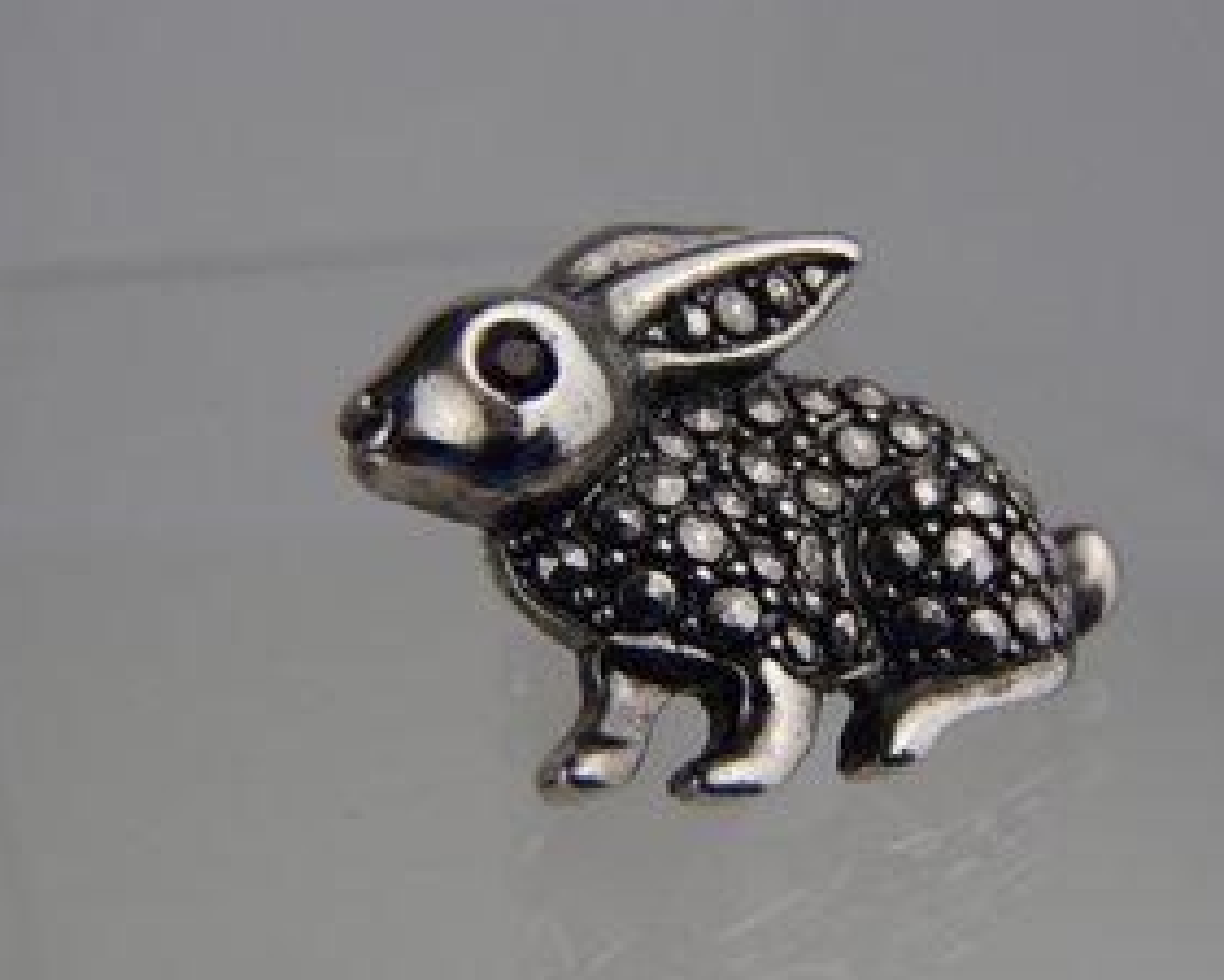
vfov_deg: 34.2
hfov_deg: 41.9
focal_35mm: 44
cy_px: 507
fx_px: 1594
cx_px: 699
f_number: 4.7
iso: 160
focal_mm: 6.64
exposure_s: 1/160
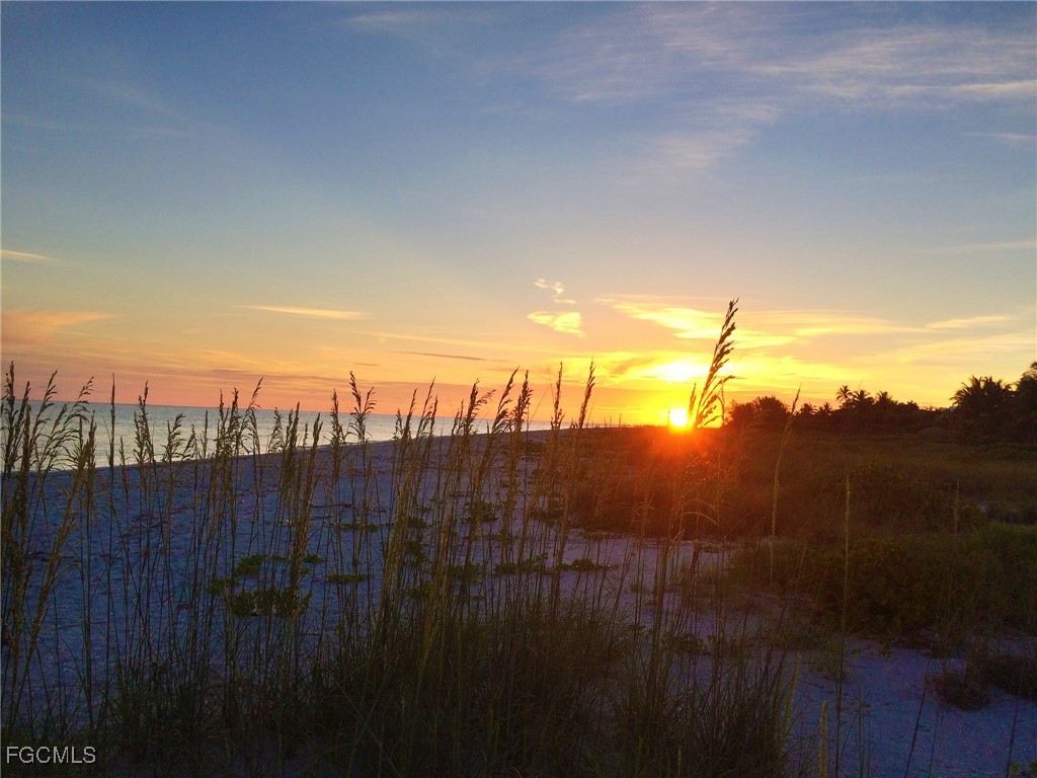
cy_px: 389
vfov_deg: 48.2
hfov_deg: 61.7
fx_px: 869
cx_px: 518
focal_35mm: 29
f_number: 2.2
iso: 32
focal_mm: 4.15
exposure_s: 1/471
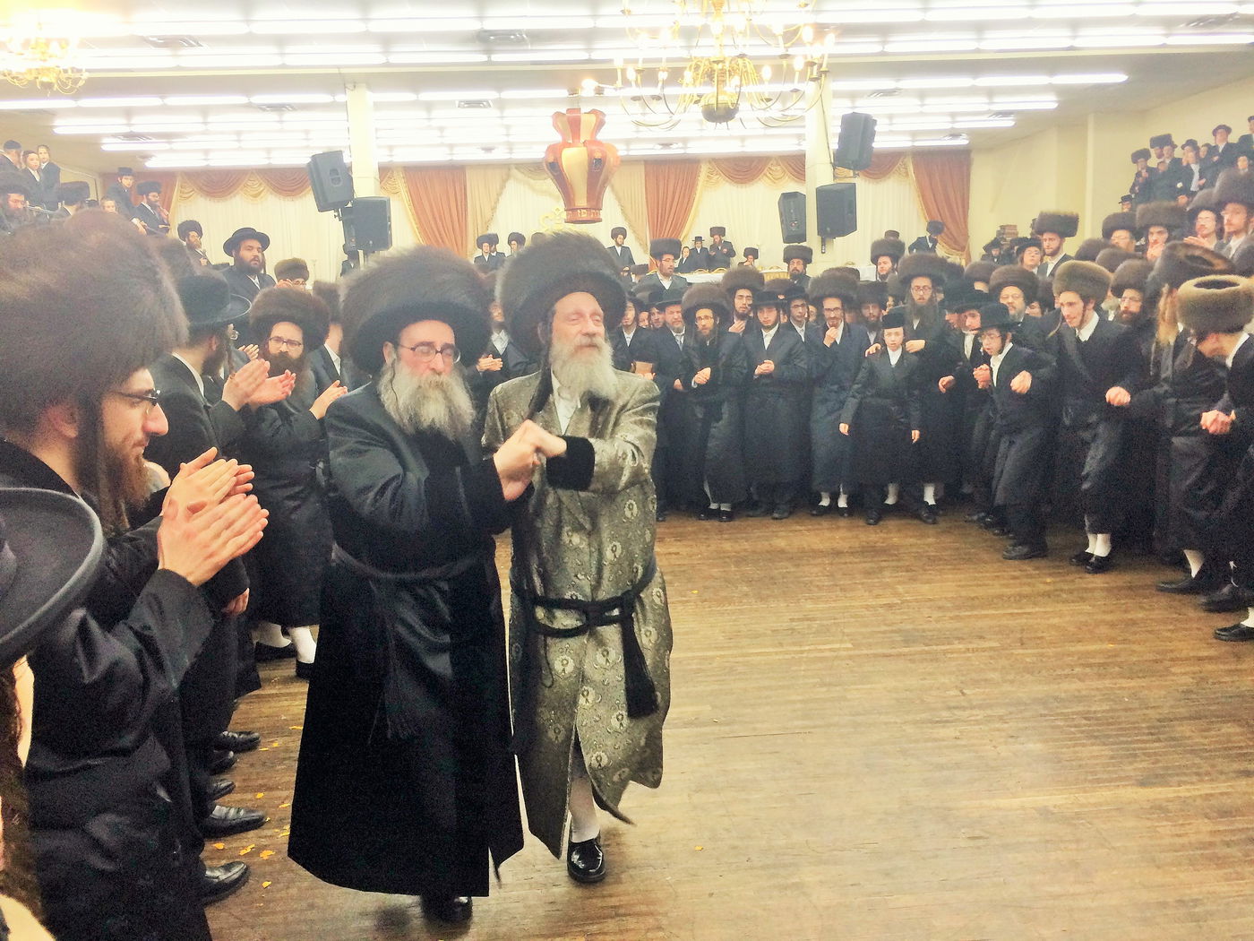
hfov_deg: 61.7
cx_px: 627
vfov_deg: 48.2
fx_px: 1051
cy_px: 470
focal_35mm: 29
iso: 40
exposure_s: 1/30
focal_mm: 4.15
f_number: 2.2
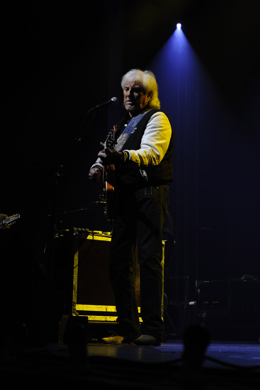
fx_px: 759
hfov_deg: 19.4
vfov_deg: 28.9
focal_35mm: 70
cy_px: 195
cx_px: 130
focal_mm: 70
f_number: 7.1
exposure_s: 1/125
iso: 1000
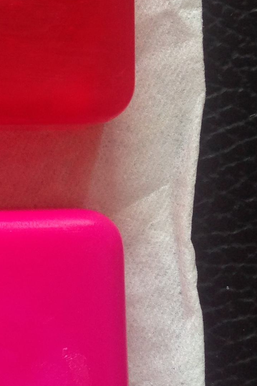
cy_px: 161
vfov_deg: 19.6
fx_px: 1114
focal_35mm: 104
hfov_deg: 12.3
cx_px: -172
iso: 64
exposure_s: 1/120
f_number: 2.4
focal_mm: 4.12
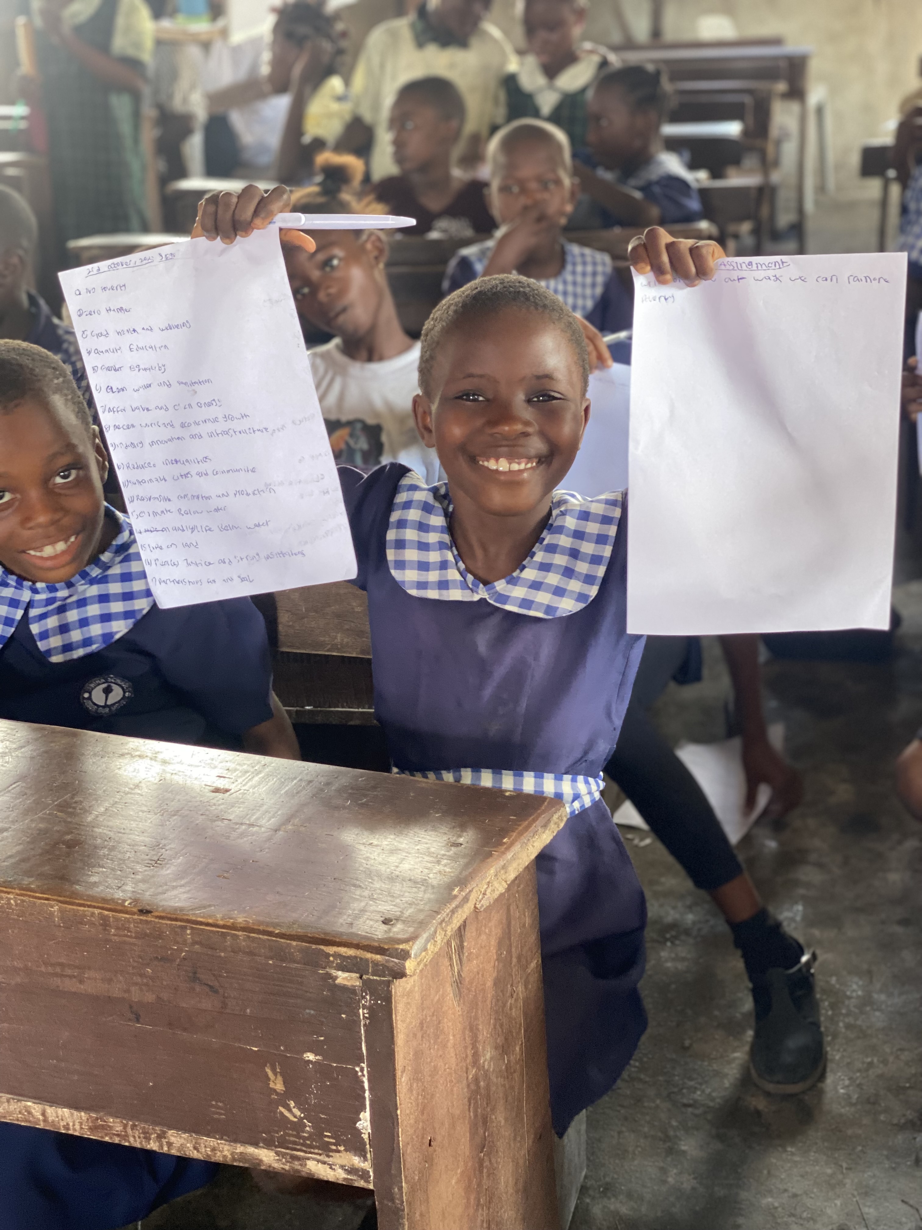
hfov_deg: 28.0
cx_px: 461
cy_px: 615
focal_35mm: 52
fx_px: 1847
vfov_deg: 36.8
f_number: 2
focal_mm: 6
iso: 200
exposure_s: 1/40
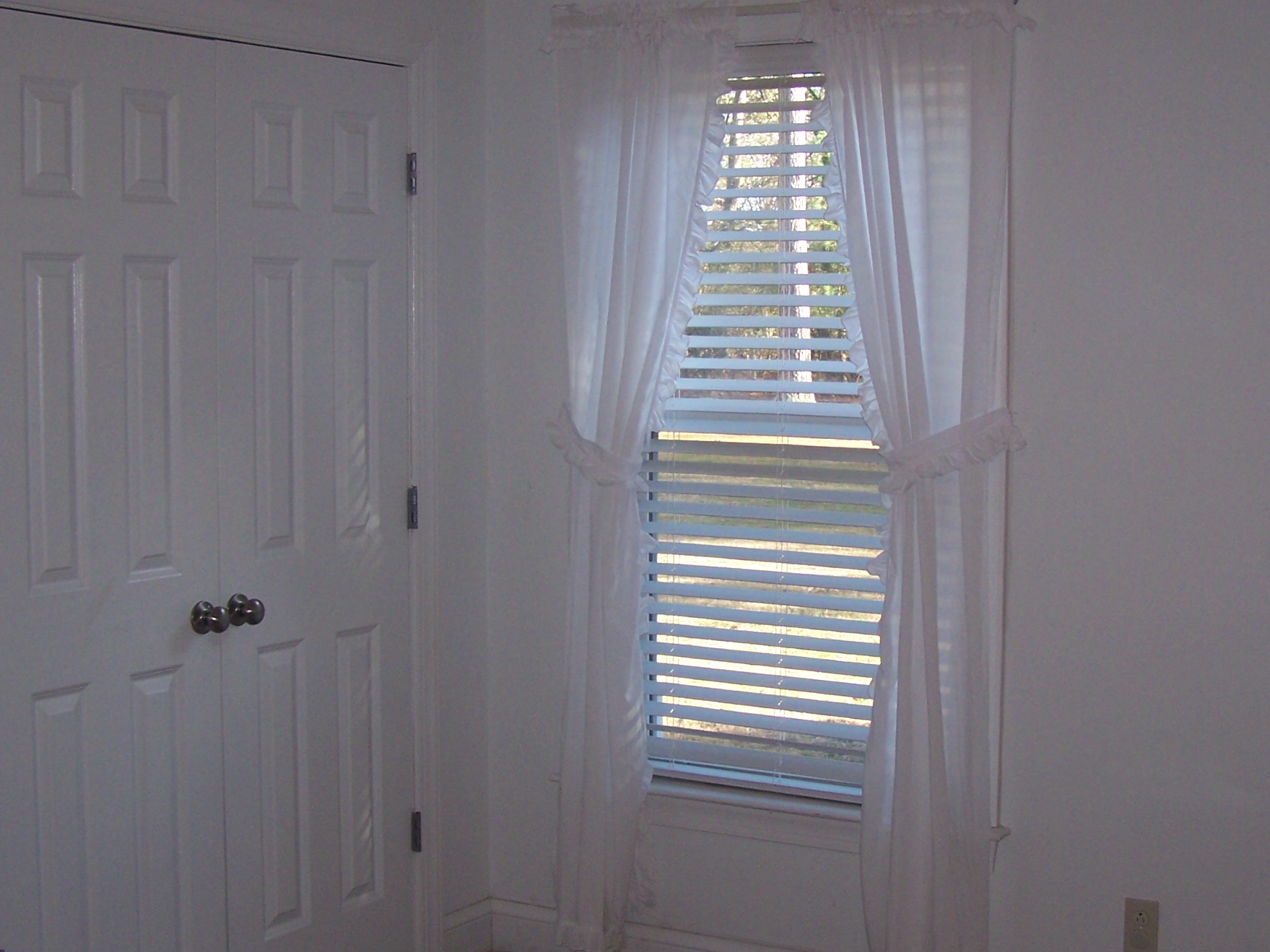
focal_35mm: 56
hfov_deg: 34.3
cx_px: 732
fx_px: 2054
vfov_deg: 26.1
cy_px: 524
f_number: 2.8
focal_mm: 6.3
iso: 80
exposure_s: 1/60
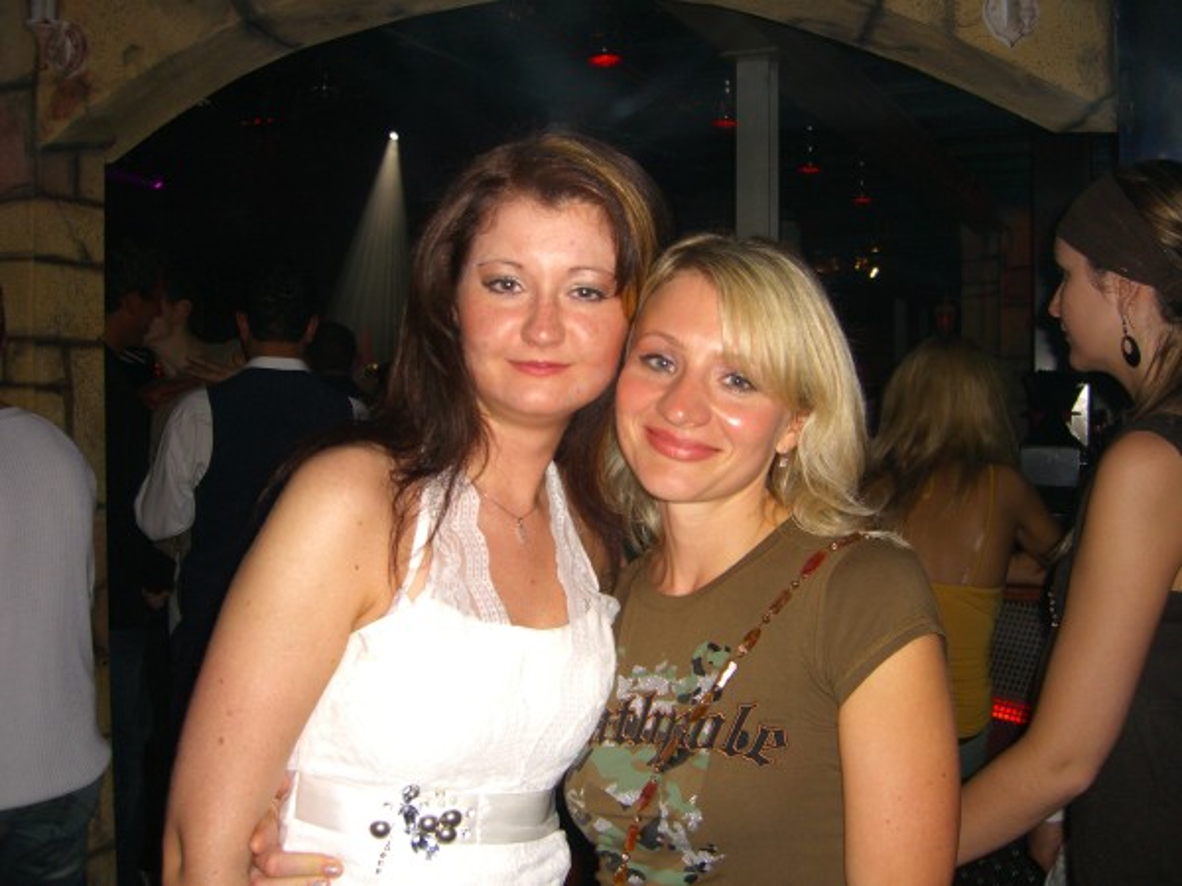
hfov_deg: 49.0
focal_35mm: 38
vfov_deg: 37.7
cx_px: 591
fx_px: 1298
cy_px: 443
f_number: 2.8
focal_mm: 7.9
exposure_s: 1/60
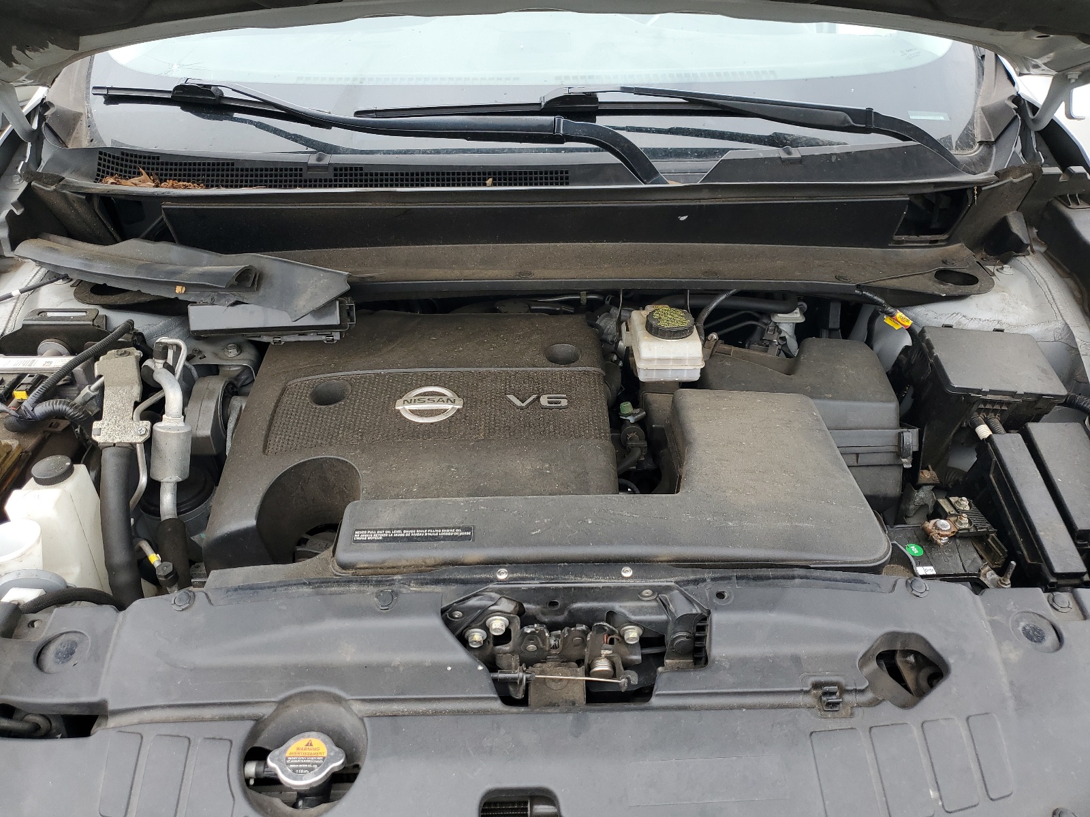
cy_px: 408
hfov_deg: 67.3
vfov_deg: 53.1
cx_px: 545
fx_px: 819
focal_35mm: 26
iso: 50
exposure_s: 1/385
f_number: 1.5
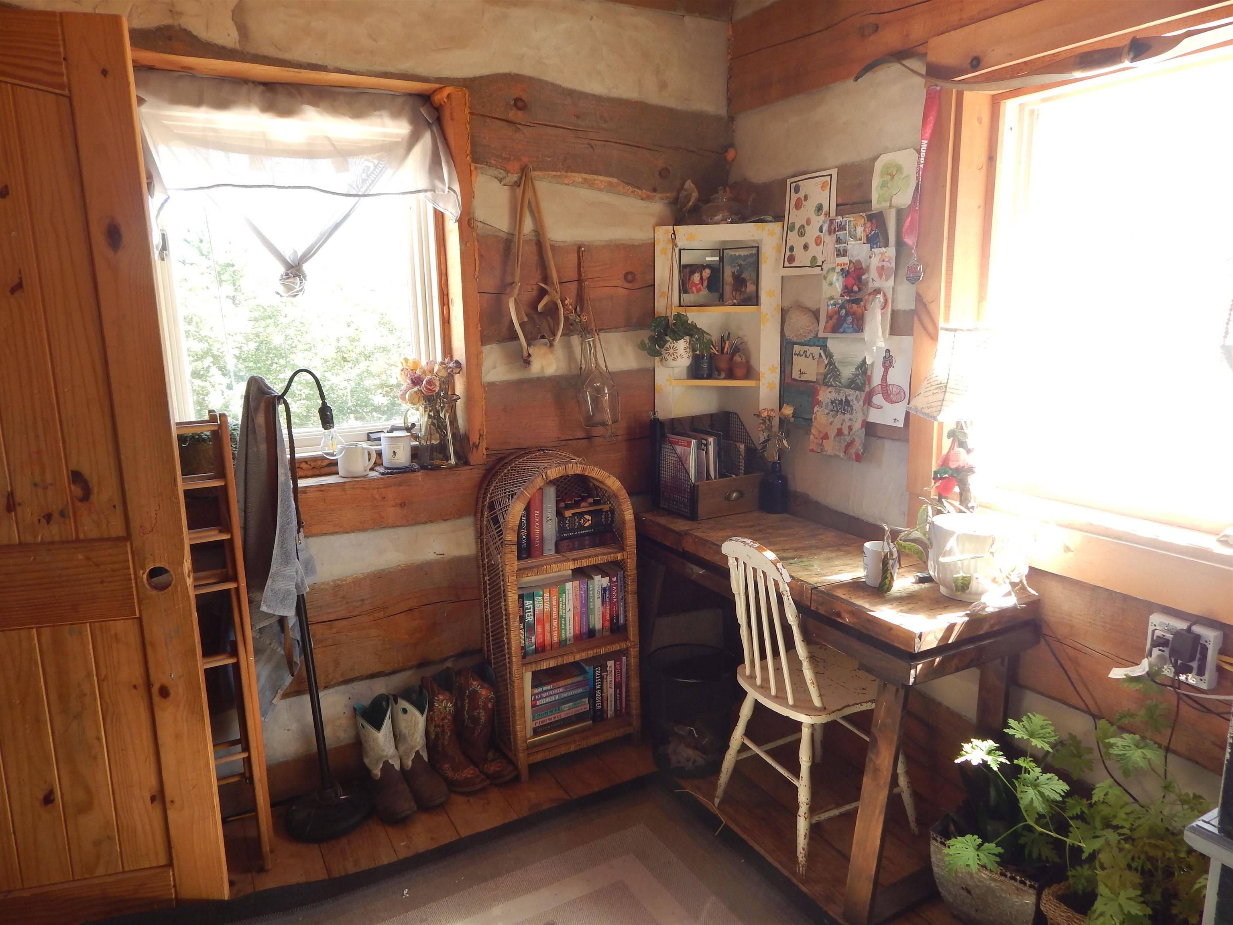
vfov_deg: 58.9
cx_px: 616
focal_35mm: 23
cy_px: 462
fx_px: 819
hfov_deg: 73.9
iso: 125
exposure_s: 1/50
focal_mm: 4
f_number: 3
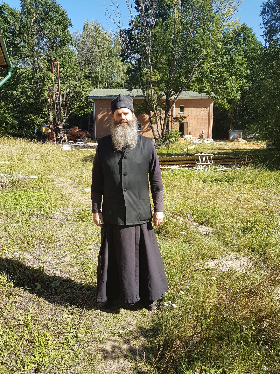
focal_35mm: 26
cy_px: 187
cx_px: 140
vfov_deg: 67.3
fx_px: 280
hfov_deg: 53.1
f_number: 1.7
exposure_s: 1/820
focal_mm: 4.2
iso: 40
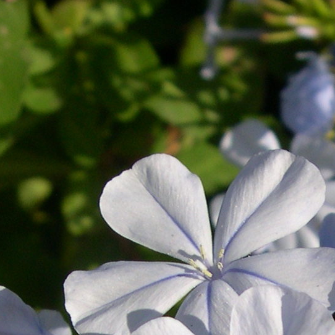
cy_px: 438
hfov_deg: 13.9
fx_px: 1358
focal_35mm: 124
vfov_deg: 13.5
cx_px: 334
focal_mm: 8
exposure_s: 1/162
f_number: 7.6
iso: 100
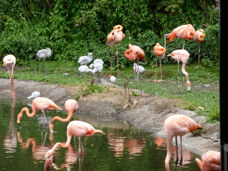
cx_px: 114
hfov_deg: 7.8
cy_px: 86
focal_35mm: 255
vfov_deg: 5.8
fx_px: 1680
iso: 100
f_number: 5.6
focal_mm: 41.3
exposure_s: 1/160
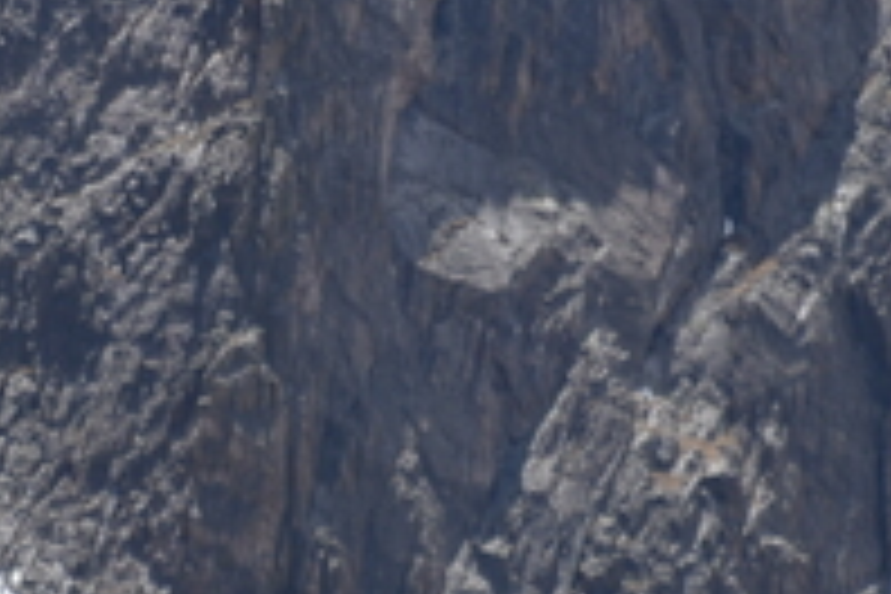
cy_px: 252
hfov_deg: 1.1
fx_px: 48110
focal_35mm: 1944
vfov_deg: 0.7
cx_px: 194
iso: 100
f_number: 5.6
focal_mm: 300
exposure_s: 1/640
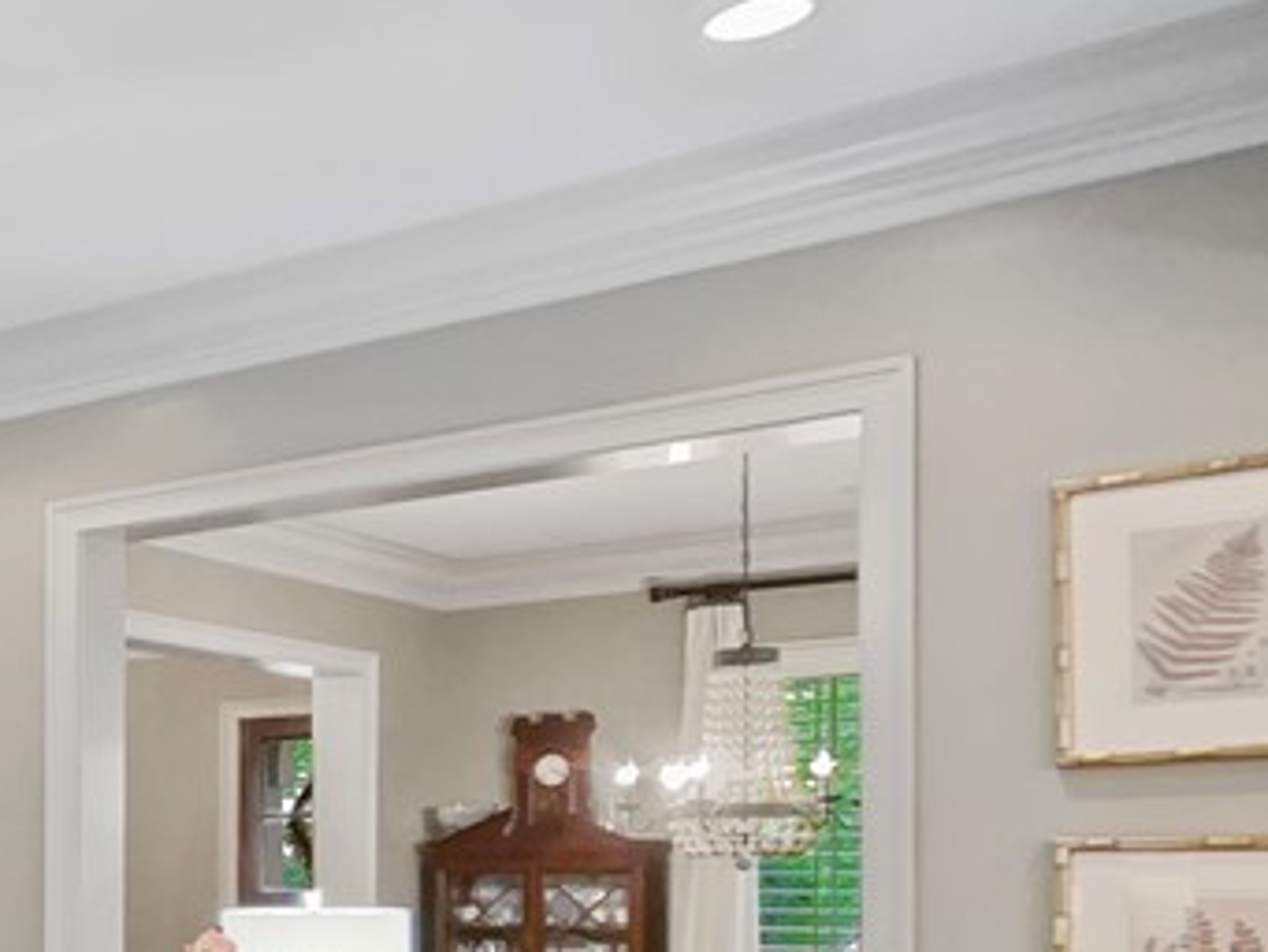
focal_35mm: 78
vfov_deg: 18.1
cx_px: -550
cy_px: 1093
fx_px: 2858
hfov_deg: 21.6
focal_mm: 5.7
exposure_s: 1/60
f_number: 1.5
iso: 250
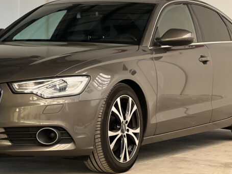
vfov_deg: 10.9
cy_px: 27
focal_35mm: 136
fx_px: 912
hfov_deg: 14.5
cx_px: 81
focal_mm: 9
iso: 250
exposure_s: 1/106
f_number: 2.8
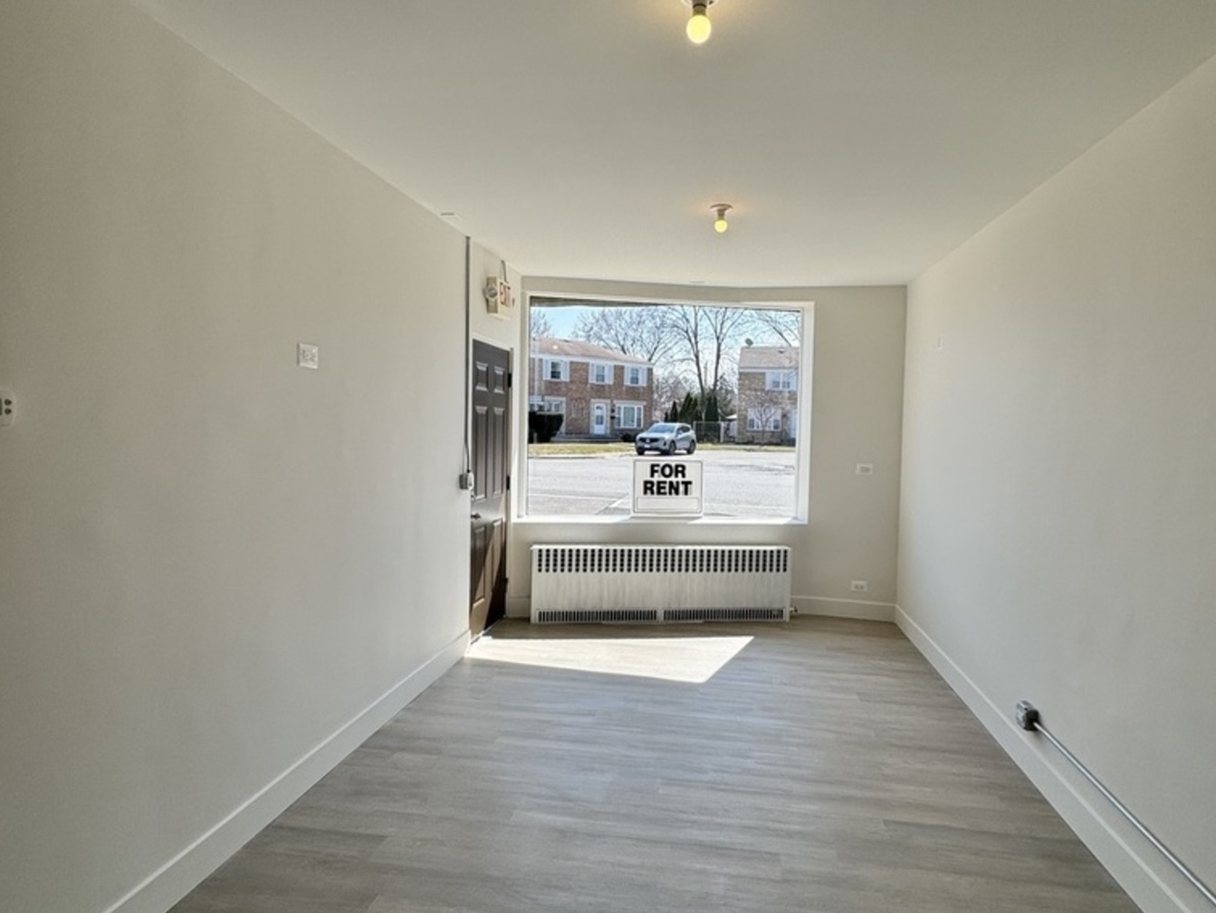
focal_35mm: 15
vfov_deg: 81.8
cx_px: 632
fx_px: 527
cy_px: 453
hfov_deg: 98.1
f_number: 2.2
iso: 50
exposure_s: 1/932
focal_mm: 2.22
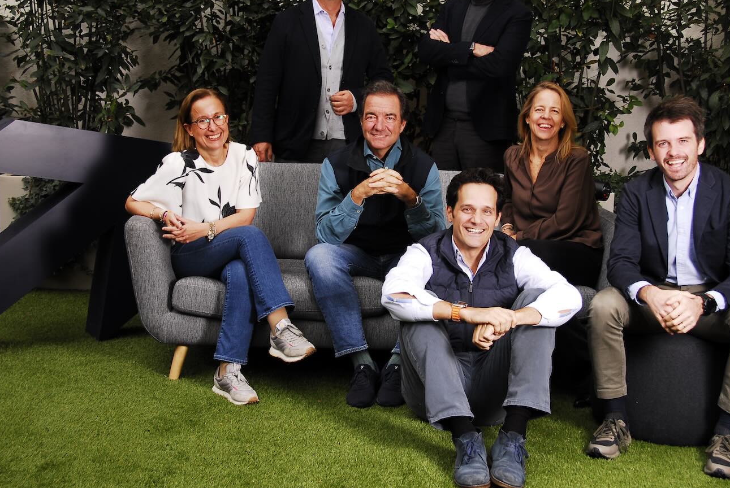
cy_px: 208
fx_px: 1170
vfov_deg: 23.6
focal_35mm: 58
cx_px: 394
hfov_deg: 34.6
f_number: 4.5
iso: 160
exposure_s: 1/160
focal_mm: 31
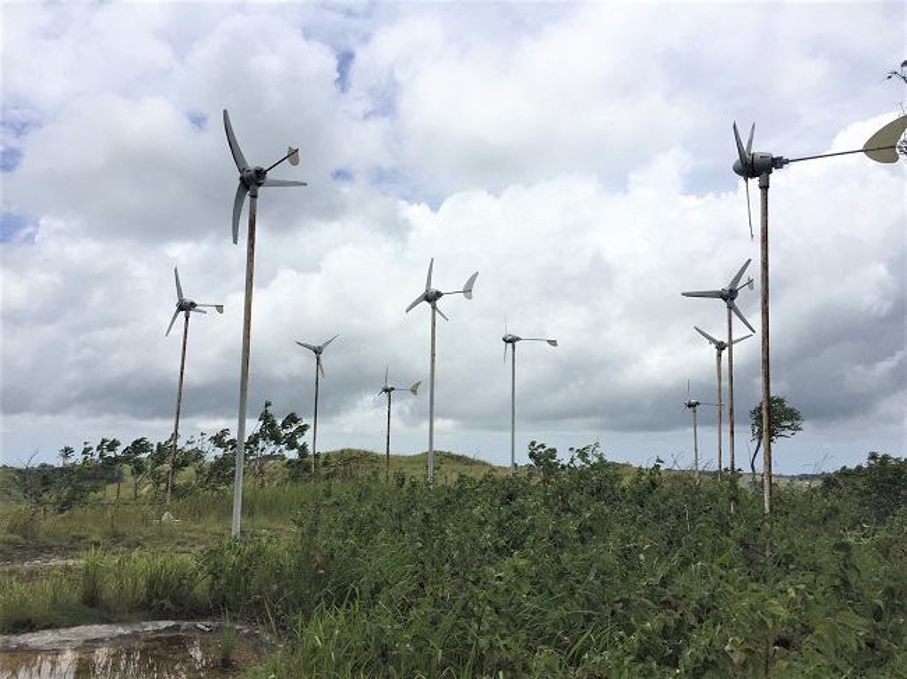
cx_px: 454
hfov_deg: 61.7
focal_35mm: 29
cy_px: 340
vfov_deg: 48.2
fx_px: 760
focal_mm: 4.15
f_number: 2.2
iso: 32
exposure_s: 1/7937
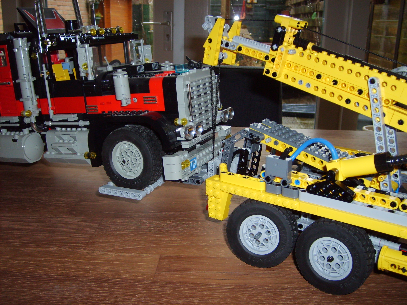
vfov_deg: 40.7
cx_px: 204
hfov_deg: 52.6
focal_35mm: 35
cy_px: 152
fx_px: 412
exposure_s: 1/45
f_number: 2.8
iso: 100
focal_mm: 5.8
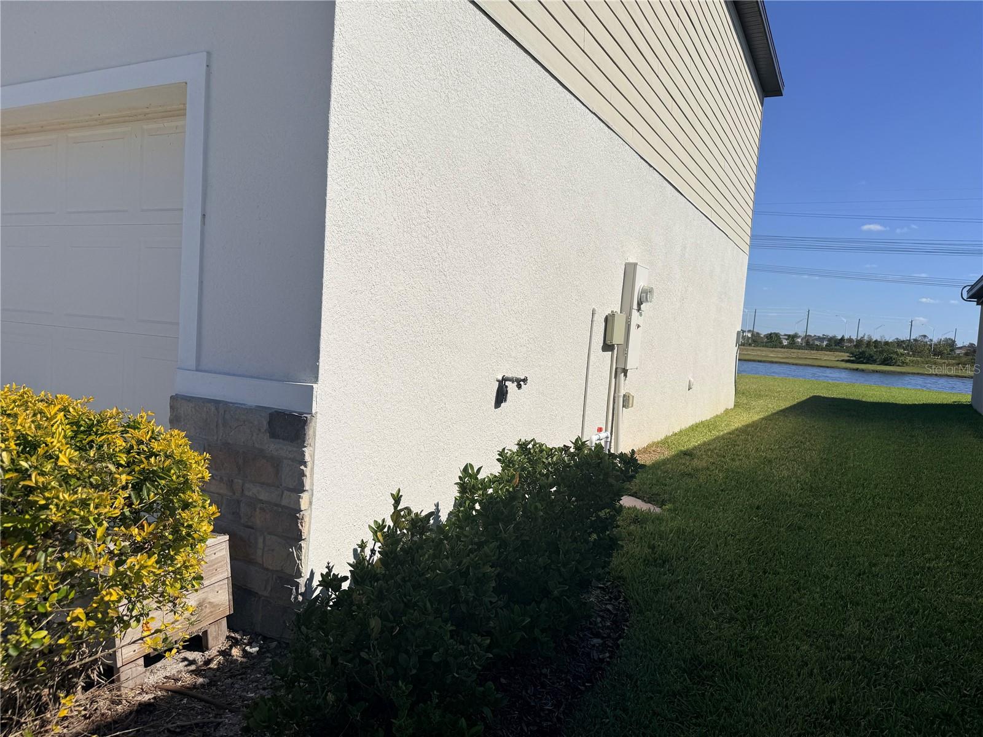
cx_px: 492
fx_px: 682
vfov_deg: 56.8
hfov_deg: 71.6
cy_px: 368
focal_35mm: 24
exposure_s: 1/14286
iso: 80
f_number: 1.78
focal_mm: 6.76
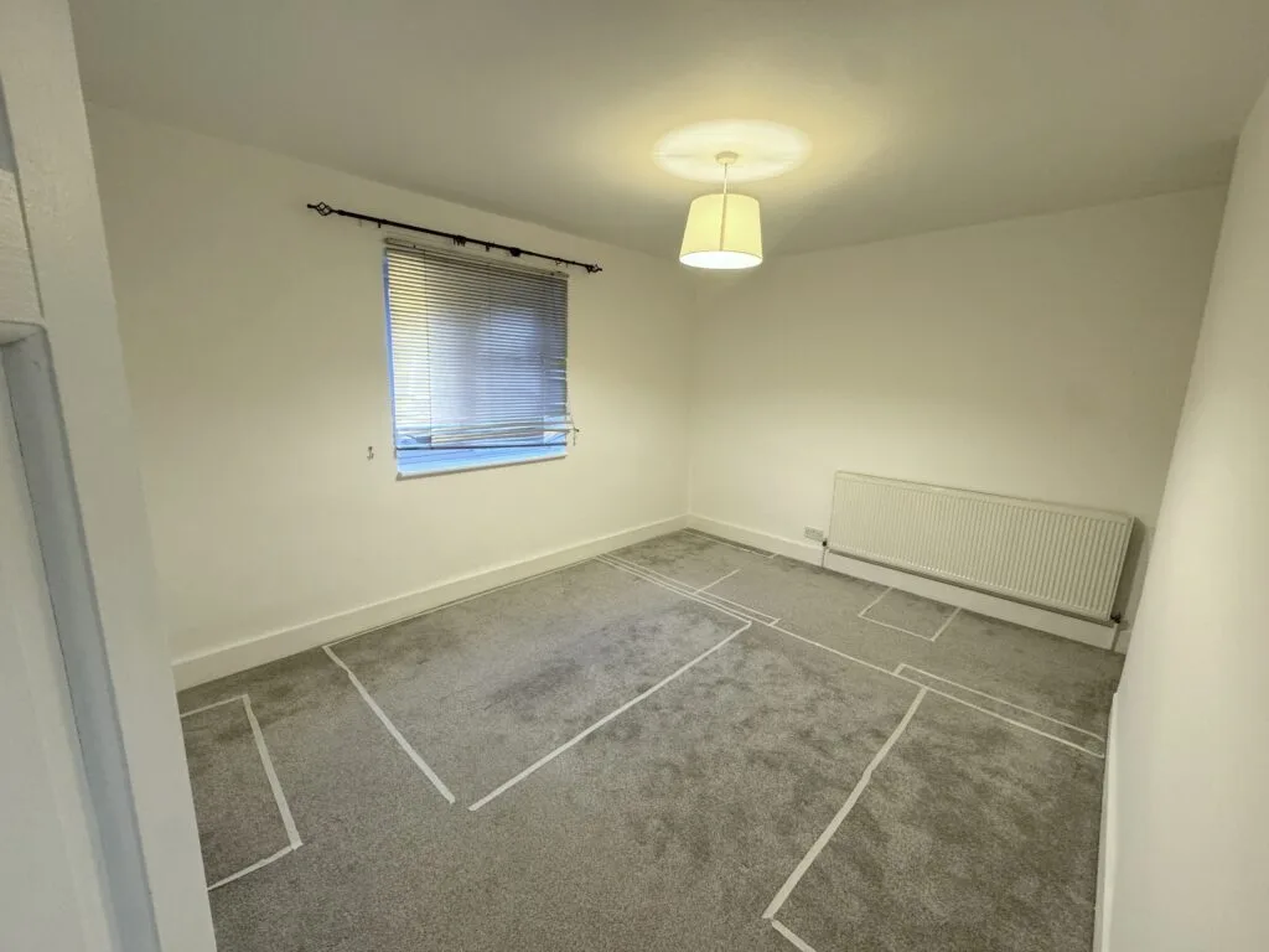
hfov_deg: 102.1
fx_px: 513
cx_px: 634
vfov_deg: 85.7
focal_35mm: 14
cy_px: 476
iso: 200
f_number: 2.2
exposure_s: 1/50
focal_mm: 2.22
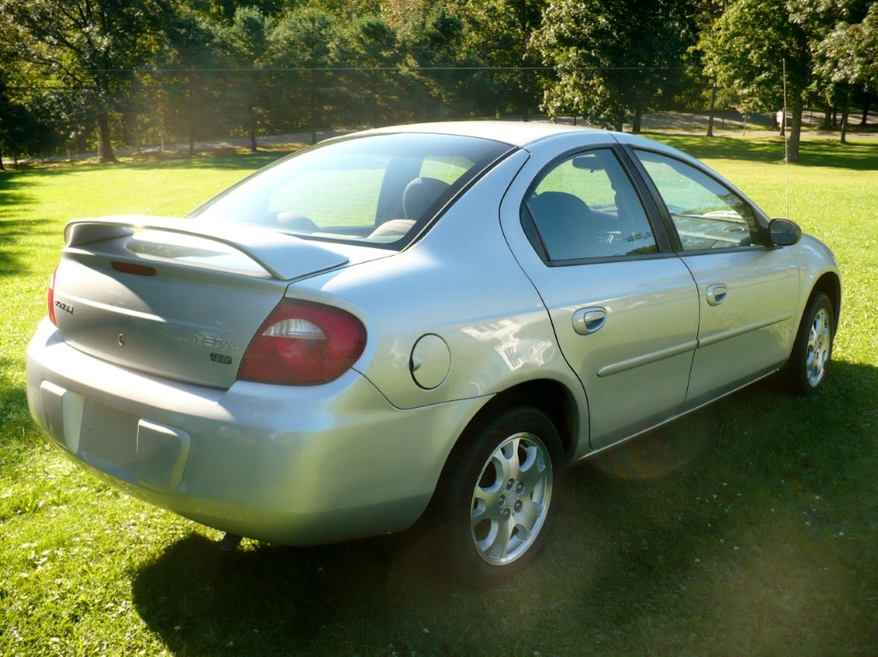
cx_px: 439
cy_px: 328
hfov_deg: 50.2
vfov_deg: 38.6
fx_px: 938
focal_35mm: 37
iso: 100
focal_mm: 6.1
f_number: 2.8
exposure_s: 1/320
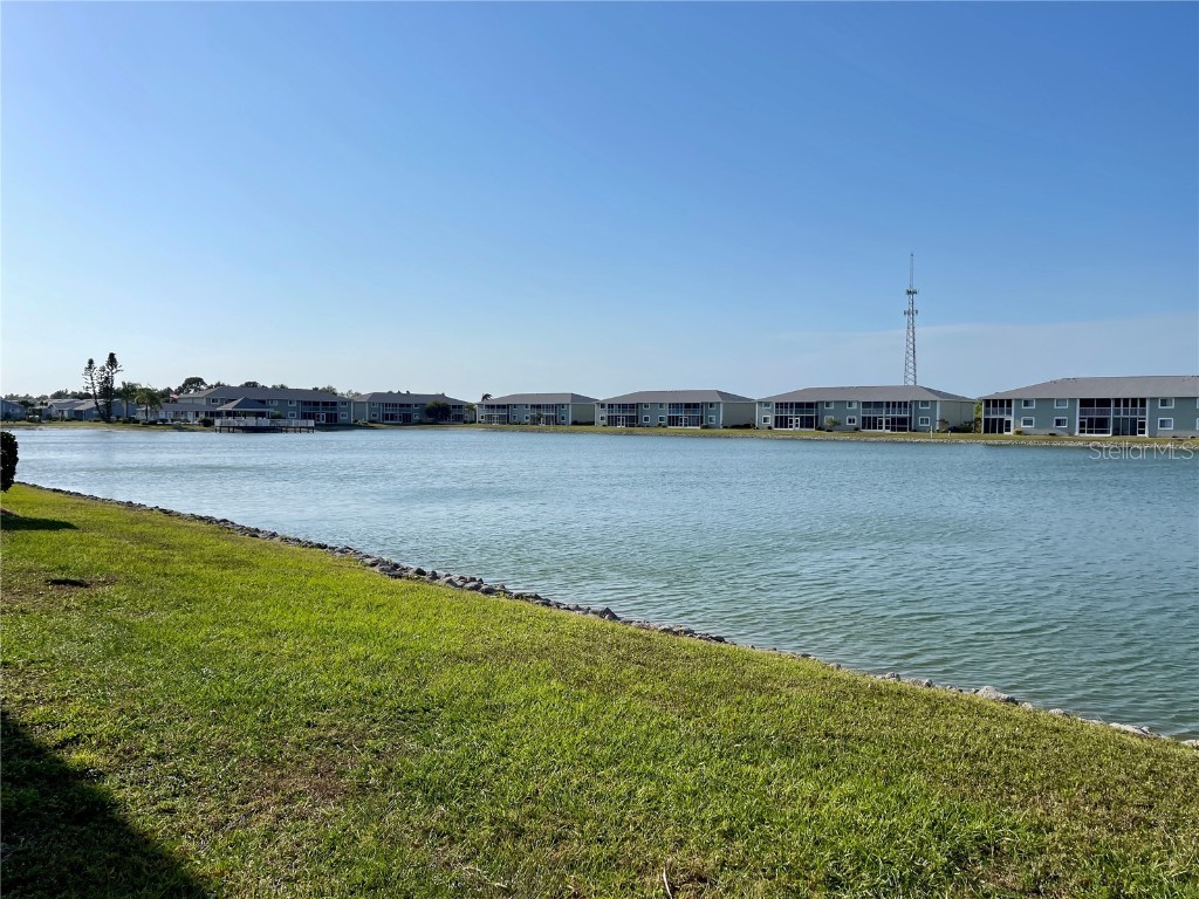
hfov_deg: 69.4
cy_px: 450
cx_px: 600
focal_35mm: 25
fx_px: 866
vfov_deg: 54.9
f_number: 1.6
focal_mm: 5.1
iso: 32
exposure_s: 1/7407
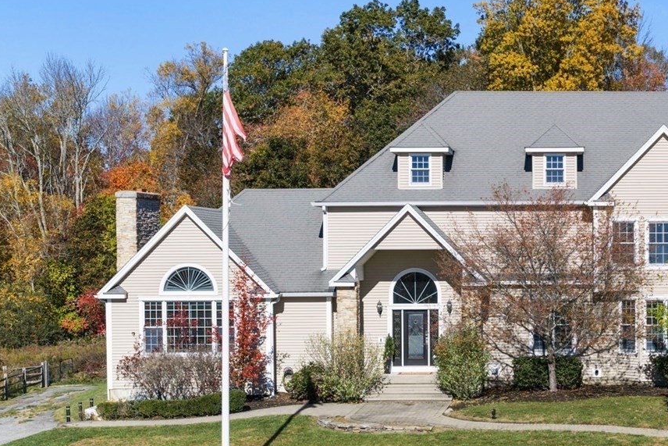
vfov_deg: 20.3
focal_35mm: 67
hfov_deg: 28.8
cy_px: 274
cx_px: 606
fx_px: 1243
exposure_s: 1/2000
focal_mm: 14.45
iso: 160
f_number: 2.8
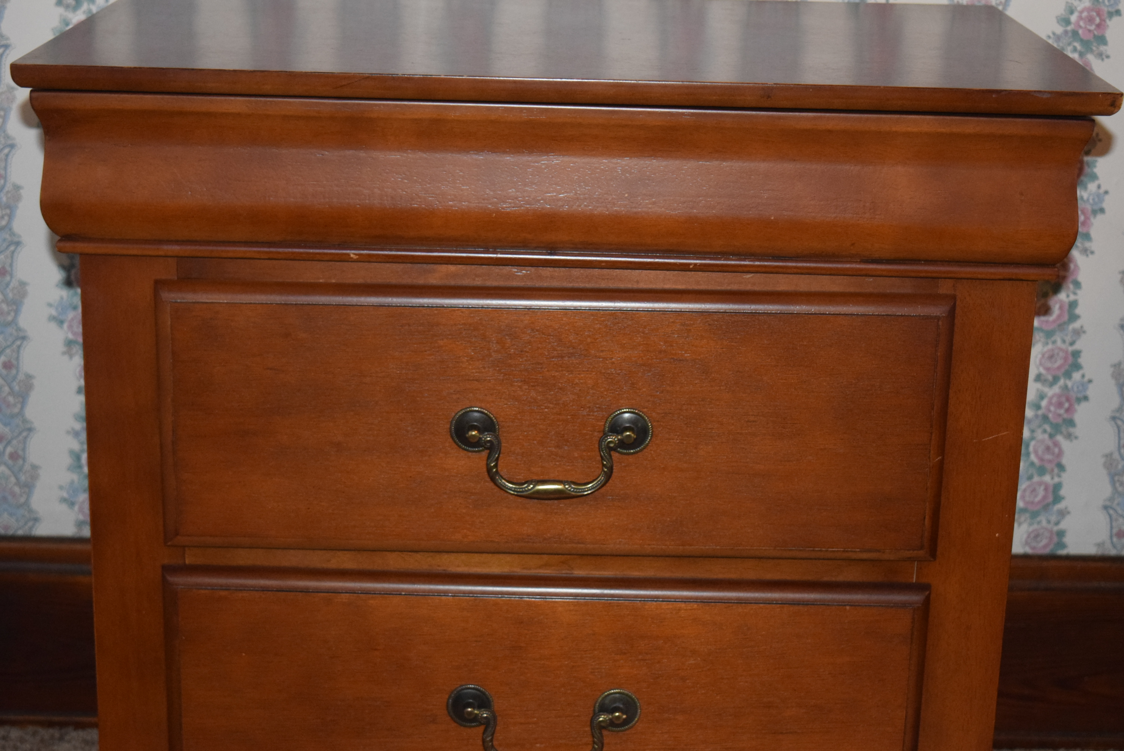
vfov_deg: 19.8
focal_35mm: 69
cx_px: 562
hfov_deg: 29.2
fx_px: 2156
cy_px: 376
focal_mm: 46
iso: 3200
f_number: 5
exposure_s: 1/60
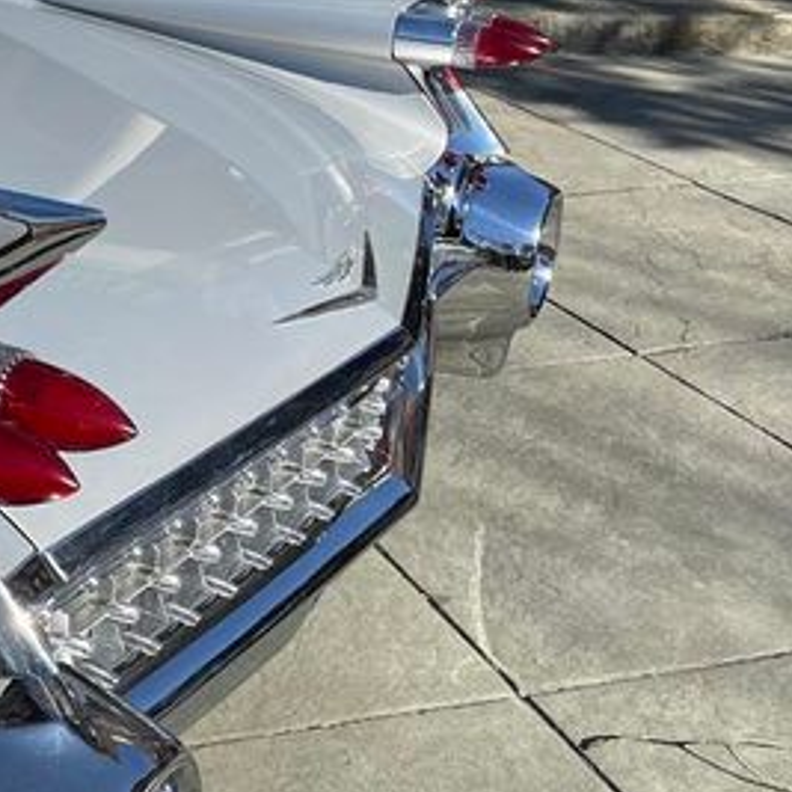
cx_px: -59
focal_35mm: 55
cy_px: 222
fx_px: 1424
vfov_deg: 30.7
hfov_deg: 28.5
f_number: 1.6
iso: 32
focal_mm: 5.1
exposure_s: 1/3663
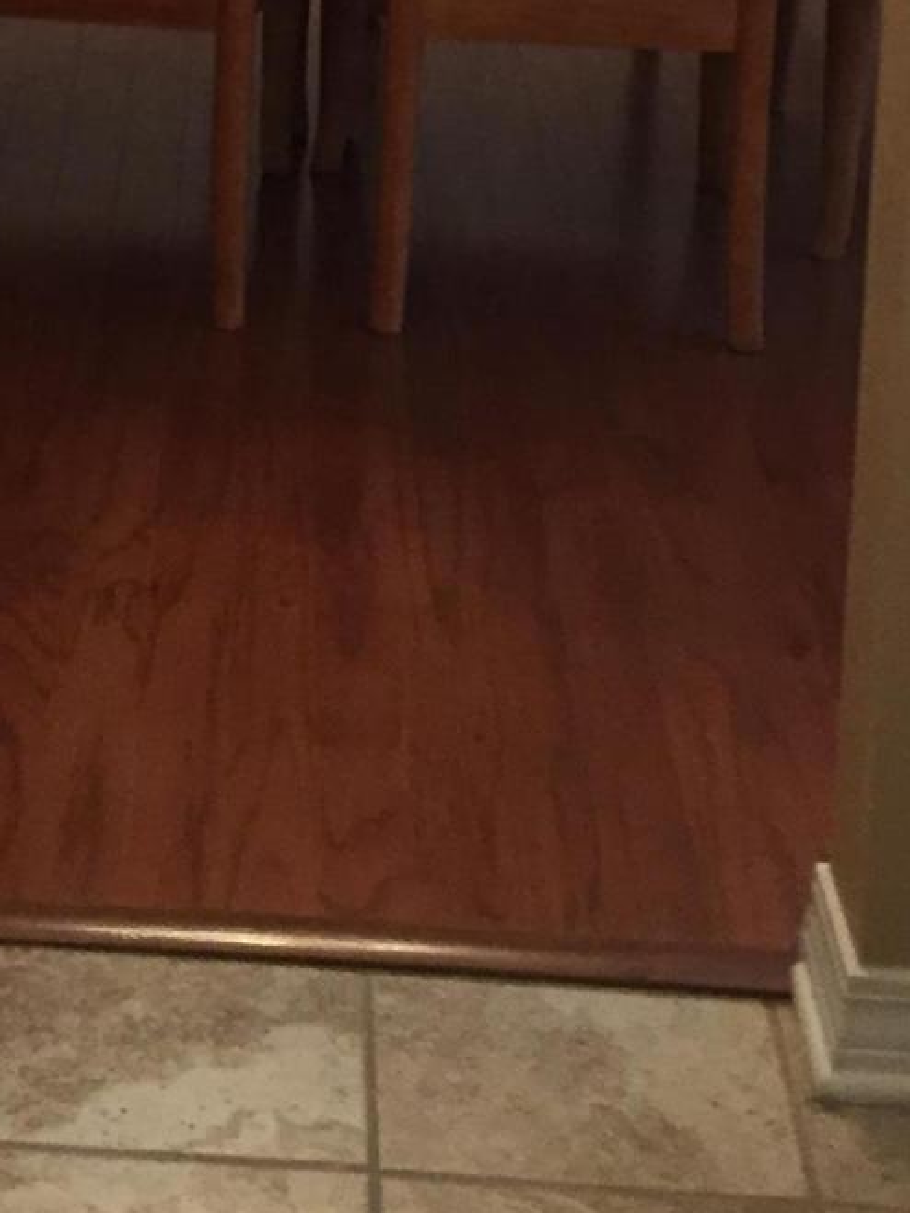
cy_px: -578
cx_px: 85
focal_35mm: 88
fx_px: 3086
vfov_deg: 19.5
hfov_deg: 16.5
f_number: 2.2
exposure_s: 1/30
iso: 125
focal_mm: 4.15
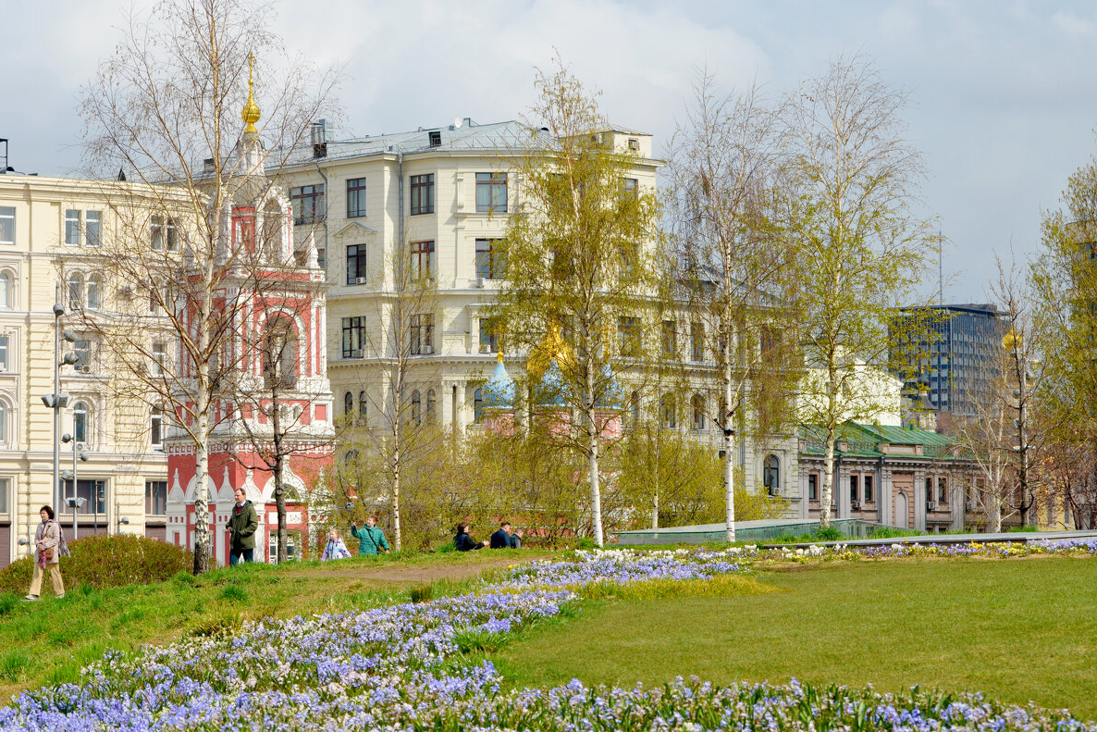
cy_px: 366
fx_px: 3230
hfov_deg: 19.3
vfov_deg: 12.9
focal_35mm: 106
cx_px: 553
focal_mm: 70
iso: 200
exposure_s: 1/800
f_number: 7.1
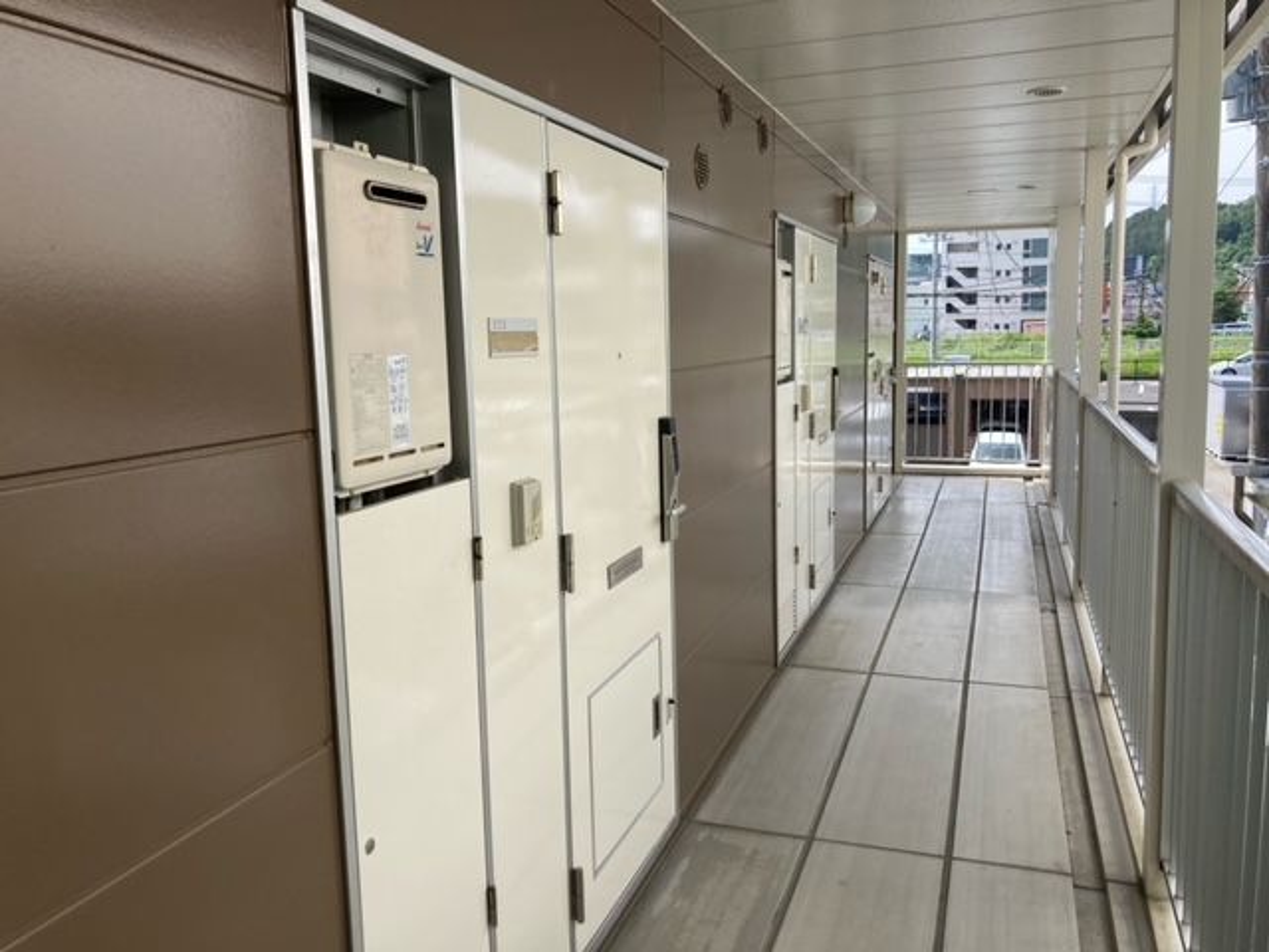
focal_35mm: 28
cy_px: 476
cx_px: 634
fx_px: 1026
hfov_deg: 63.4
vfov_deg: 49.7
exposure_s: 1/750
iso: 20
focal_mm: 3.99
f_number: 1.8
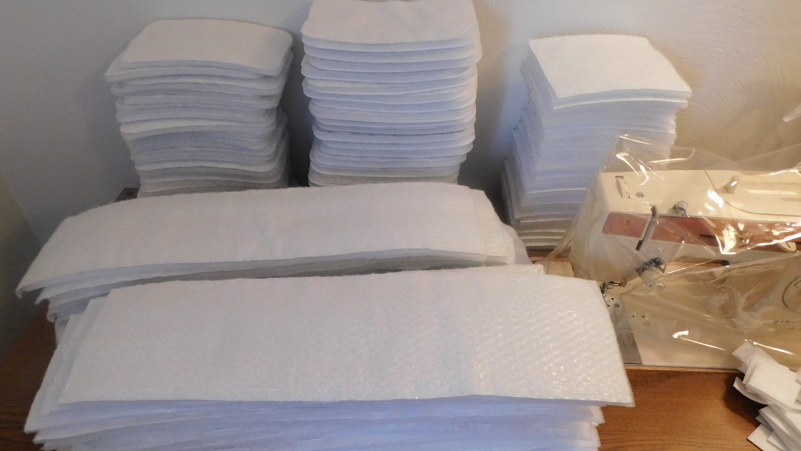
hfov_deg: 71.9
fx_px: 552
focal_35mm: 26
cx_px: 386
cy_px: 201
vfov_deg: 44.3
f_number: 3
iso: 400
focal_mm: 4
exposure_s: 1/30
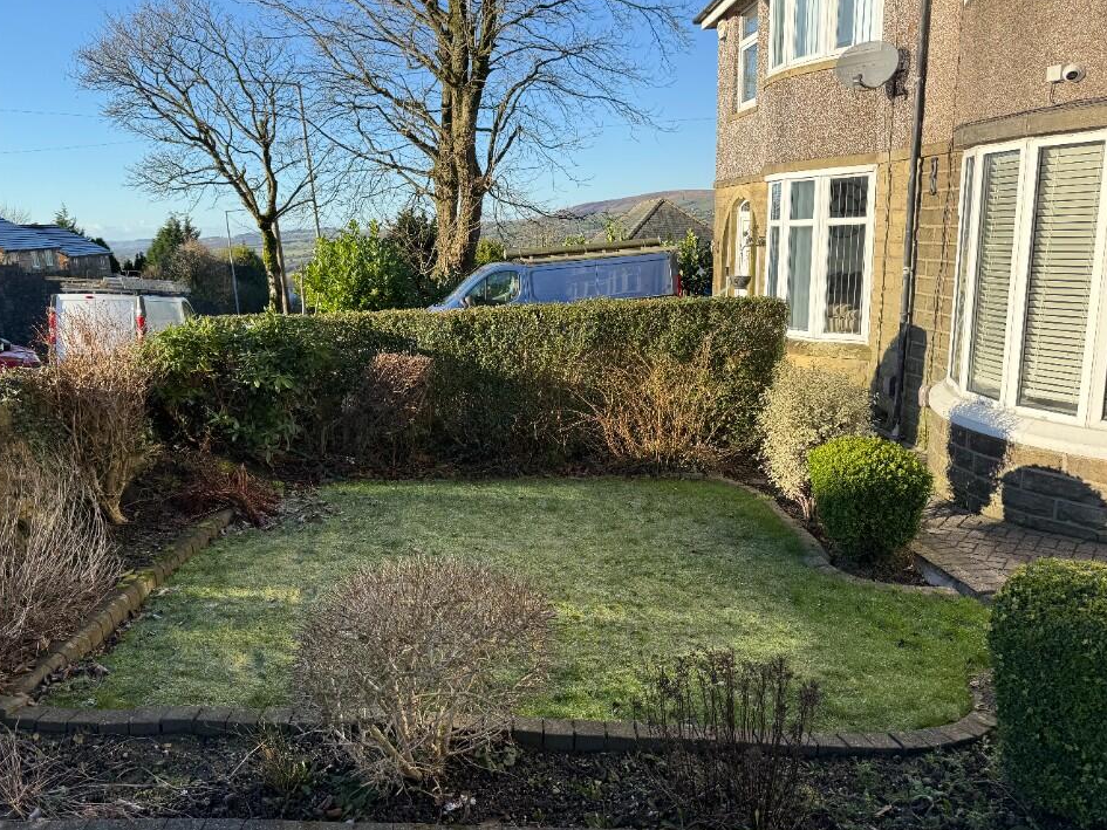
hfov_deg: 67.3
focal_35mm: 26
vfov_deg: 53.1
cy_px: 425
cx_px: 528
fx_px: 832
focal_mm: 6.76
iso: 80
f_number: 1.78
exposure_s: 1/1855
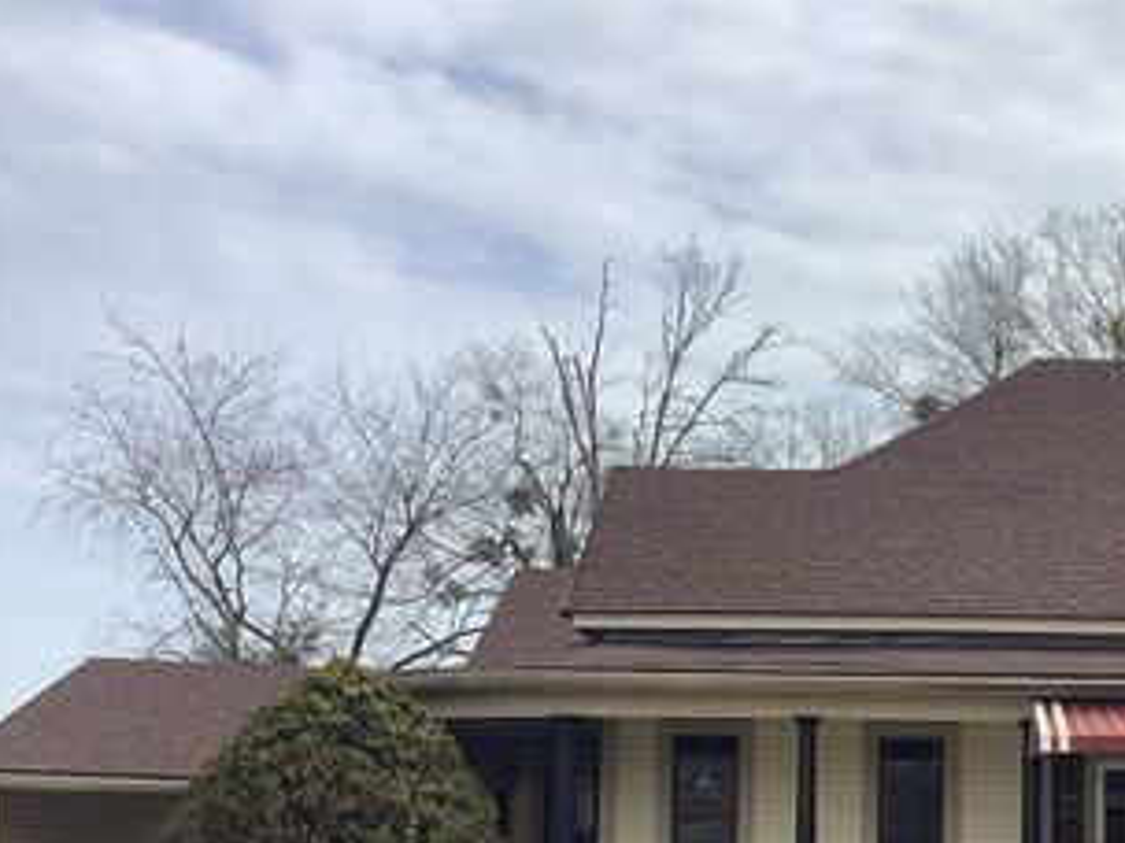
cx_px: 907
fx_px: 1657
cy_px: 690
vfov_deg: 27.9
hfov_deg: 36.2
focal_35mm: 51
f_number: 2.4
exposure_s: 1/1733
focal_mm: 3.3
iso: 25
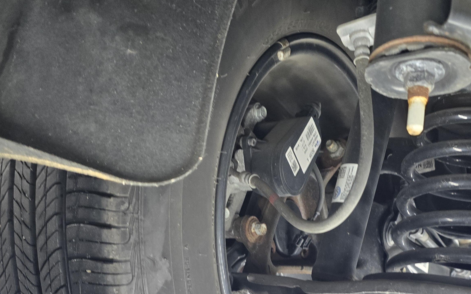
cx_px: 264
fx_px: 539
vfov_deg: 28.8
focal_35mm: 42
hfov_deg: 47.1
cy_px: 285
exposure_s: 1/120
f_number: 1.7
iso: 320
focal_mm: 6.3
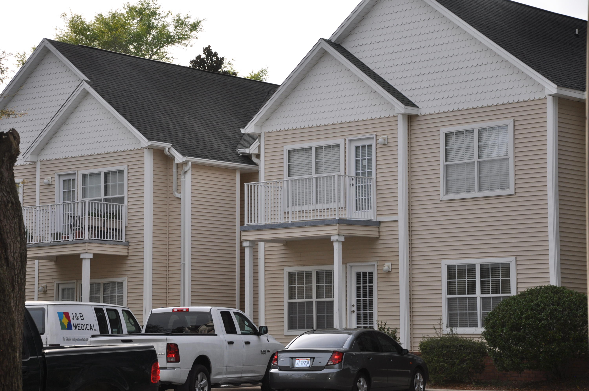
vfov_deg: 14.7
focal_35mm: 93
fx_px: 1520
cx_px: 294
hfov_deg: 21.9
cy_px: 196
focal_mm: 62
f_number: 7.1
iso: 200
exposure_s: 1/200
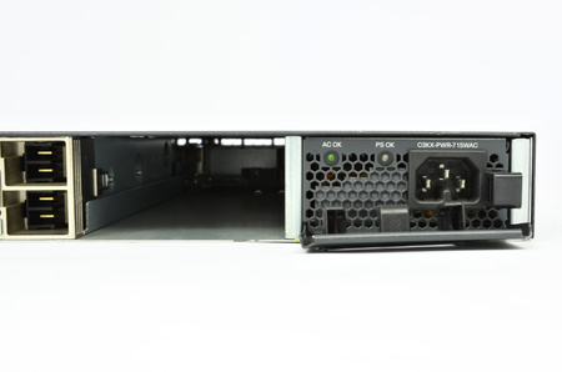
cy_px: 186
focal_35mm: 45
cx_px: 281
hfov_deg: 43.7
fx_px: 701
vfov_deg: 29.7
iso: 100
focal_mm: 30
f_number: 14
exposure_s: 1.6
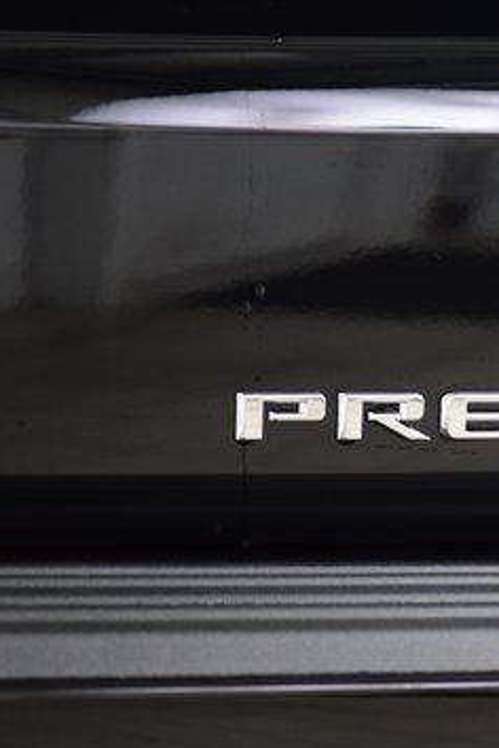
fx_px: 3950
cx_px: 590
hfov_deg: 7.2
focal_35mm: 190
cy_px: 413
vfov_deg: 10.8
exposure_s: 1/50
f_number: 2.8
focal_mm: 70
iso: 1600
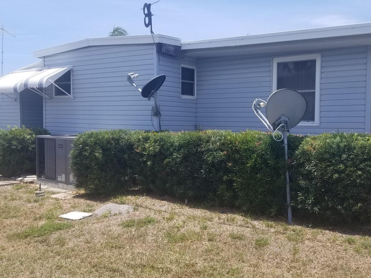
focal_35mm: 34
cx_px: 228
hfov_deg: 53.5
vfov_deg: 41.8
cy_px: 141
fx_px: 364
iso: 50
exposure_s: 1/2200
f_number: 1.7
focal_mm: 4.25
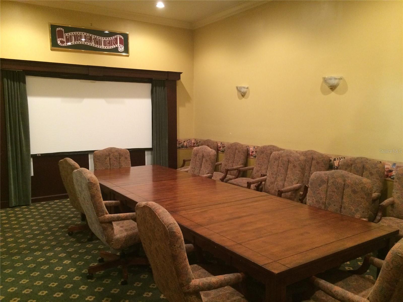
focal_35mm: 29
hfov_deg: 61.7
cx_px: 202
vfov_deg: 48.2
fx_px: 338
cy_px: 151
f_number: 2.2
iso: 320
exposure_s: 1/15
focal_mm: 4.15
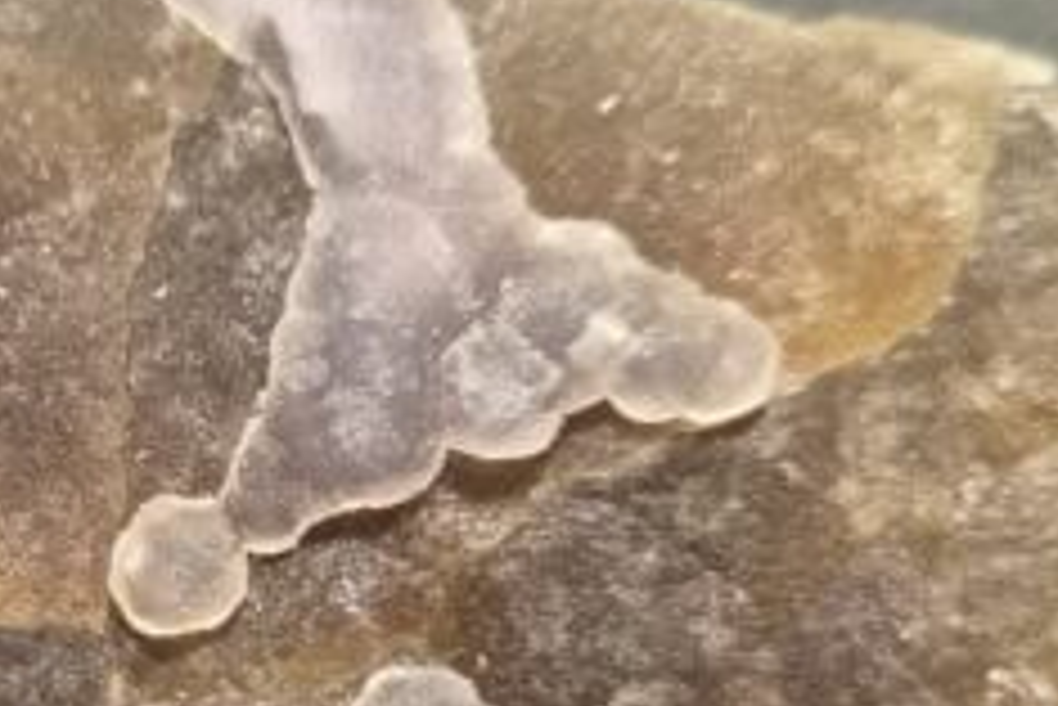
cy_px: 544
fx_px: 1794
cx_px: 158
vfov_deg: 22.1
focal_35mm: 61
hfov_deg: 31.7
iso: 200
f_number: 1.8
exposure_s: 1/100
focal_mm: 5.4
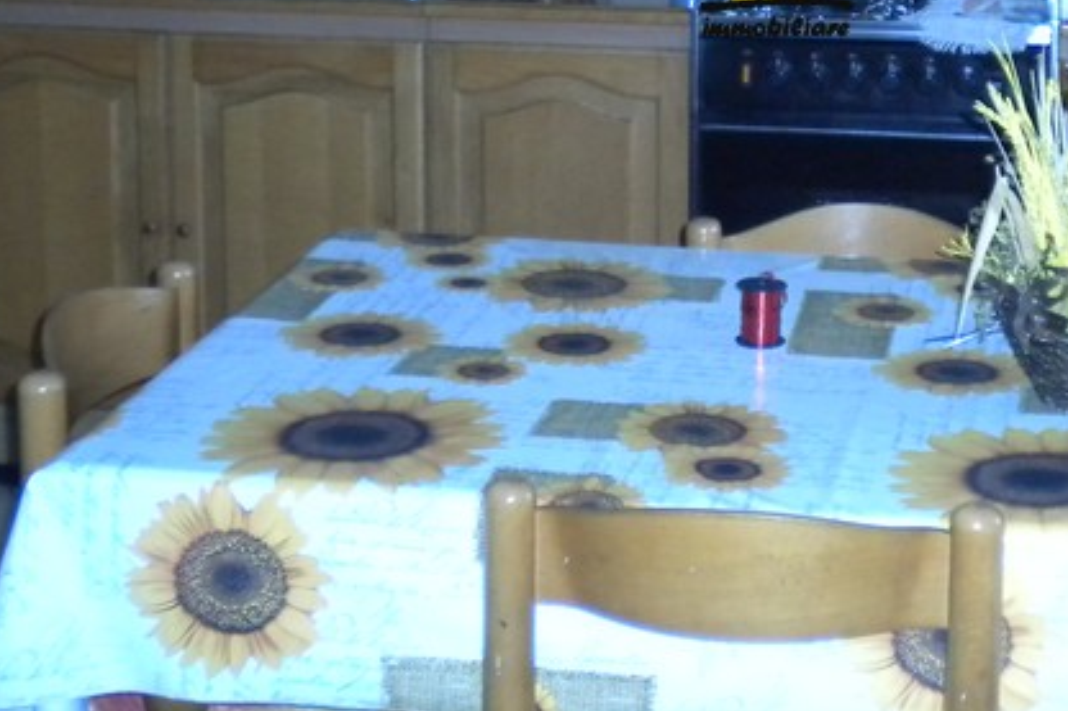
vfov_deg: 18.8
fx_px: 2076
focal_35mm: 70
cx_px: 788
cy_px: -51
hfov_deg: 28.5
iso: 487
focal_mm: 6.3
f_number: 3.1
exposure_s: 1/30
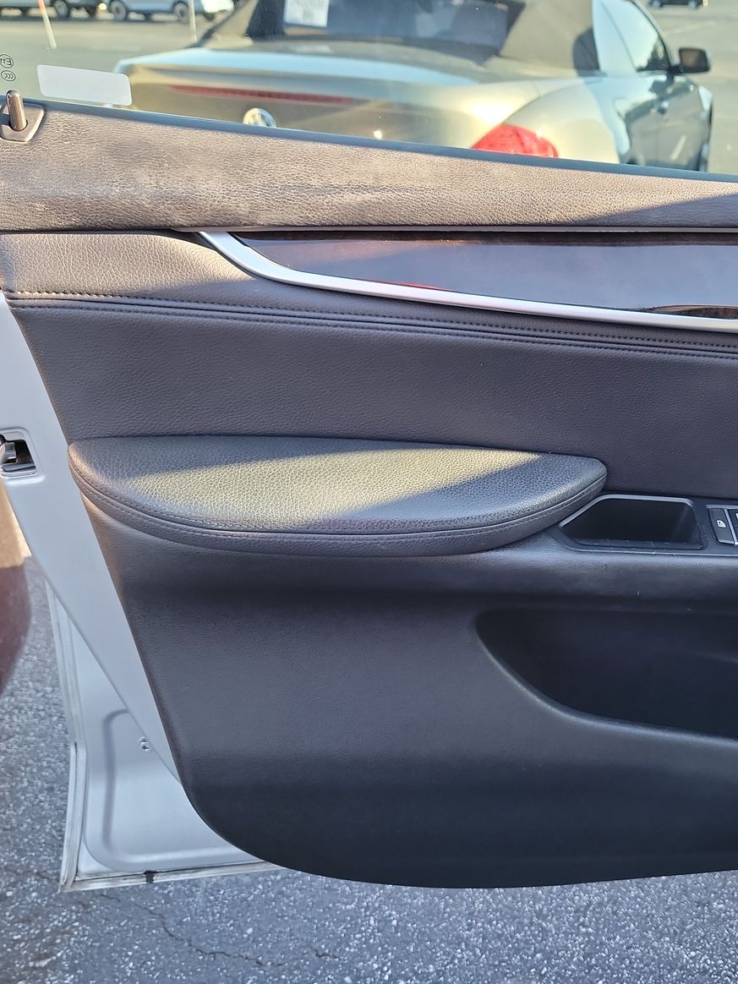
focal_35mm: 33
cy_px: 487
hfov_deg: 41.4
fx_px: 938
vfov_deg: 55.4
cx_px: 575
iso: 143
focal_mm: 6.7
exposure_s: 1/59
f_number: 1.8
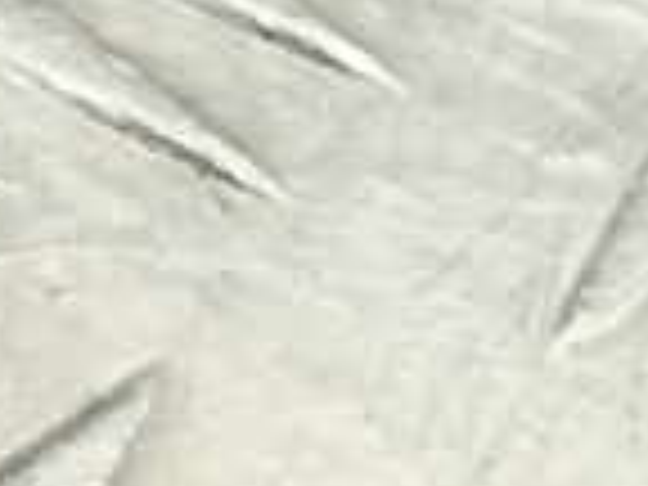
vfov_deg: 8.4
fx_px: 3070
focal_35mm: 164
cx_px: -1364
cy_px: -630
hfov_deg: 9.3
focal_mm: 4.11
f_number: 1.6
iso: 159
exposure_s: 1/50
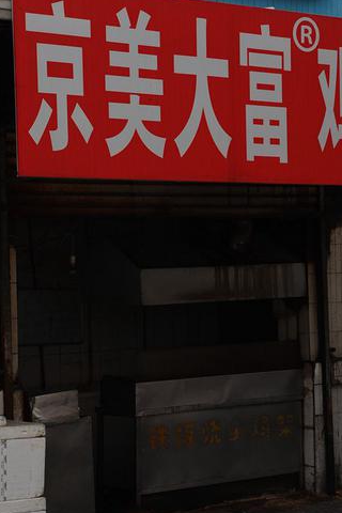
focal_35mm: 100
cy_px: 244
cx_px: 220
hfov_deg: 13.7
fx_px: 1425
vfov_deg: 20.4
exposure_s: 1/500
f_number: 5.6
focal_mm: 75
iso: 200
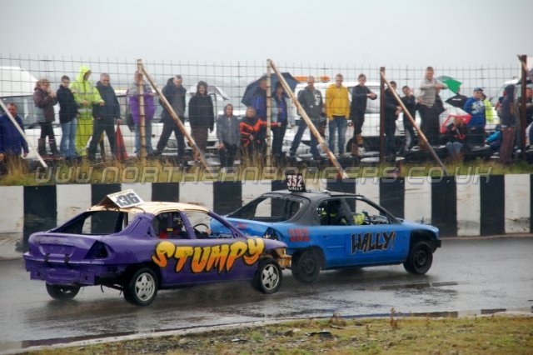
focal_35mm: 142
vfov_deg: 9.6
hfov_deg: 14.4
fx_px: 2109
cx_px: 266
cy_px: 178
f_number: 5.6
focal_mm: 95
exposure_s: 1/500
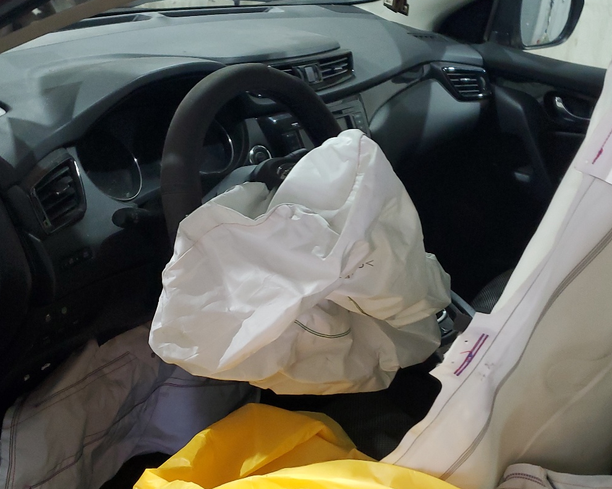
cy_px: 312
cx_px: 320
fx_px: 743
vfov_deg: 36.2
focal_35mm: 41
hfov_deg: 44.8
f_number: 1.5
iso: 201
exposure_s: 1/60.2
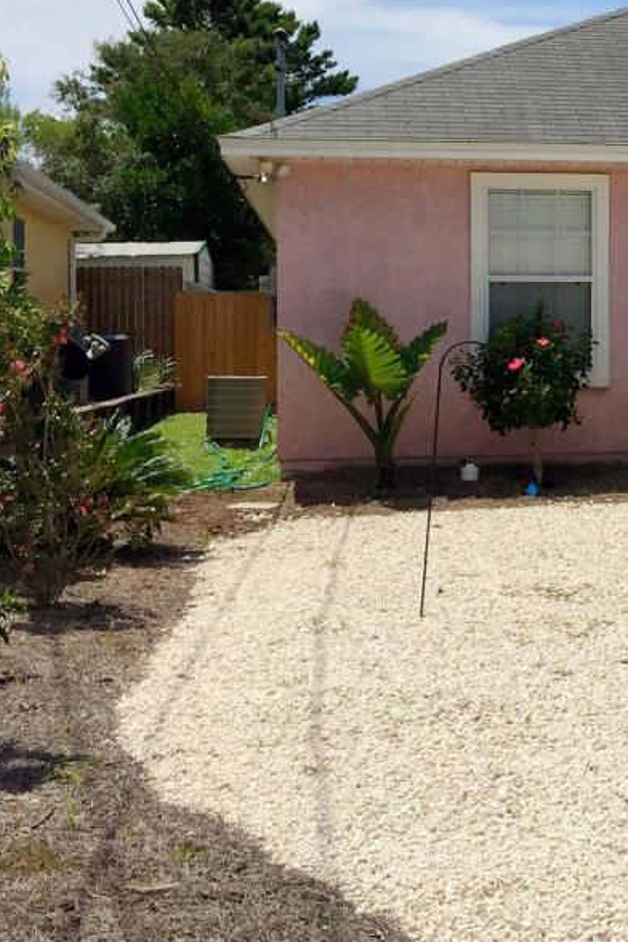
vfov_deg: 28.8
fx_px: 1832
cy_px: 365
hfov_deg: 18.3
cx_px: 789
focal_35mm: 70
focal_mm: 4.15
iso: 32
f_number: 2.2
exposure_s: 1/4950
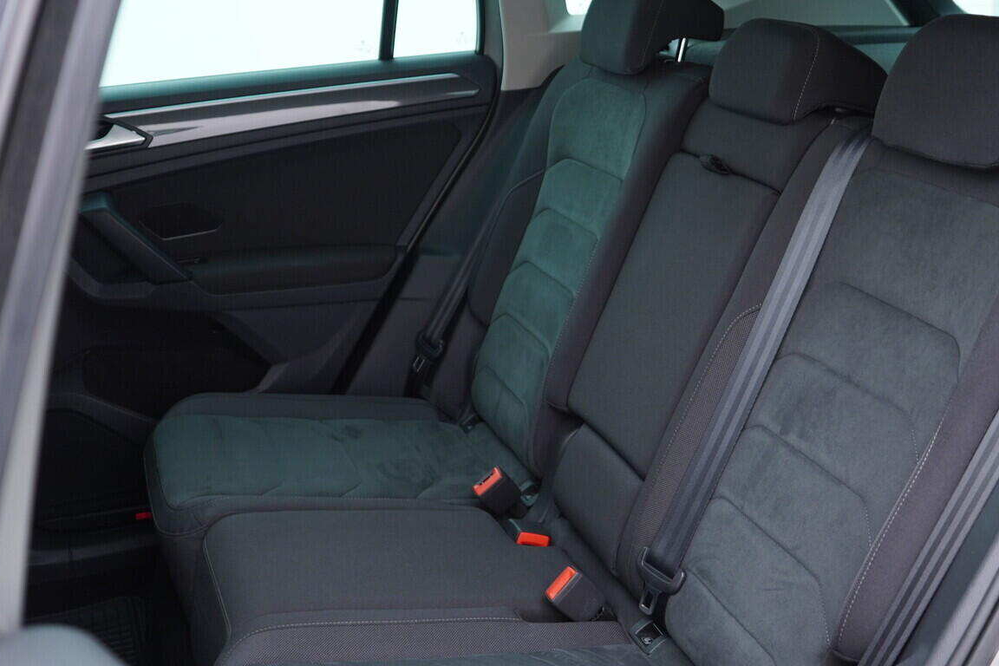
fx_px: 1249
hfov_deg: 43.5
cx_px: 569
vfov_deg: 29.9
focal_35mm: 45
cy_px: 354
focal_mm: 24
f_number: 2.8
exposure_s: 1/40
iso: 250
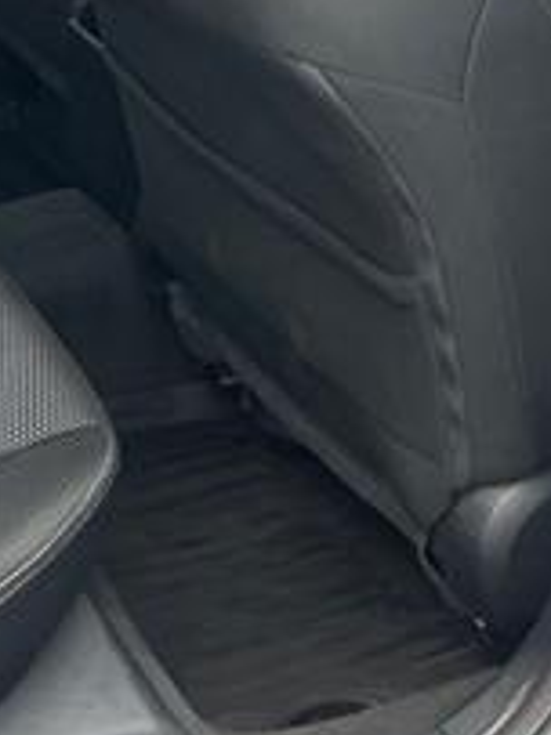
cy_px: 72
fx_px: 1742
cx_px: -203
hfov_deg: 16.8
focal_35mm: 82
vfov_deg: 23.2
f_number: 1.5
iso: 500
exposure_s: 1/60
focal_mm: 5.7
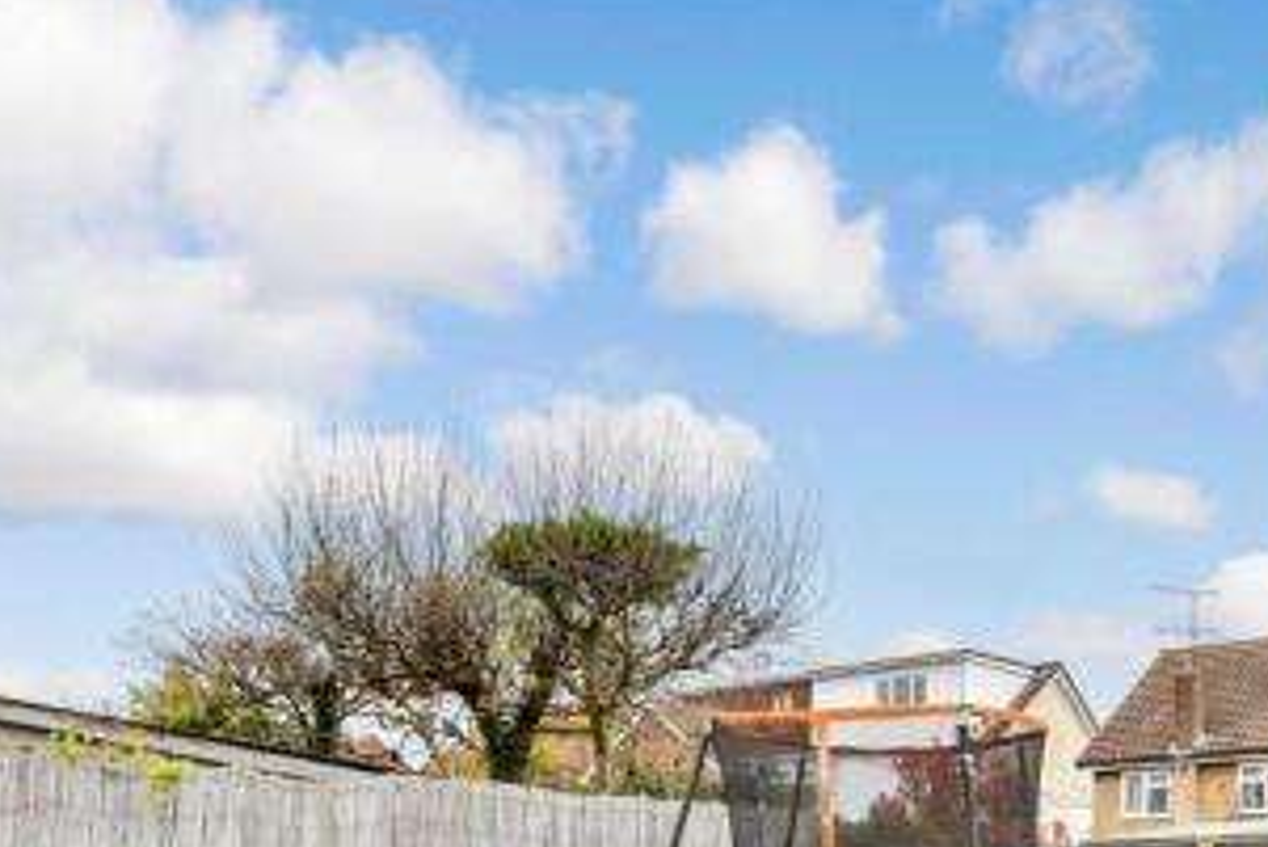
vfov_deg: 32.2
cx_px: 954
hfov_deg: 49.7
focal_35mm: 37
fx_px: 1304
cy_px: 904
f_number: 7.1
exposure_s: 1/200
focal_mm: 11.5
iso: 400
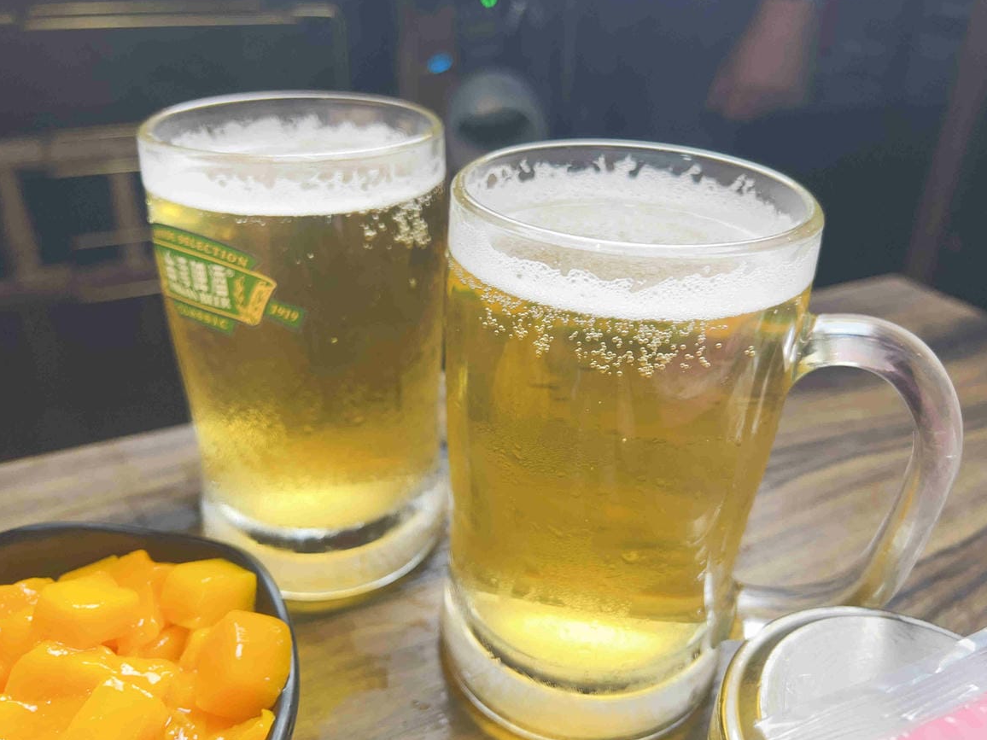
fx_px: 770
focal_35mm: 27
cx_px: 495
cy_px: 375
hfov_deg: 65.3
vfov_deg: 51.4
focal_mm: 5.7
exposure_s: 1/120
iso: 80
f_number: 1.5
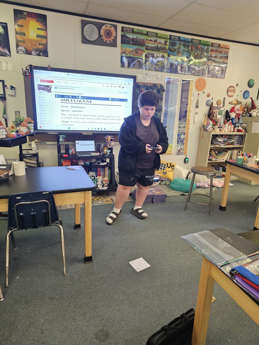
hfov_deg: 58.9
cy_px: 172
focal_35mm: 23
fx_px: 229
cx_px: 130
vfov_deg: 73.9
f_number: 1.7
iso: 1000
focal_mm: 6.3
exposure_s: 1/120
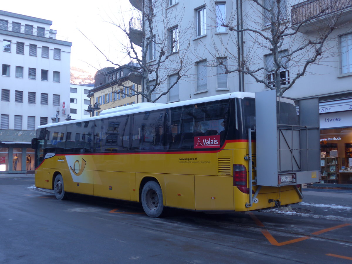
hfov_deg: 47.9
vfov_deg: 36.8
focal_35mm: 39
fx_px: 397
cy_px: 132
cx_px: 176
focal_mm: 8
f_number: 2.5
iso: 80
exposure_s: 1/80
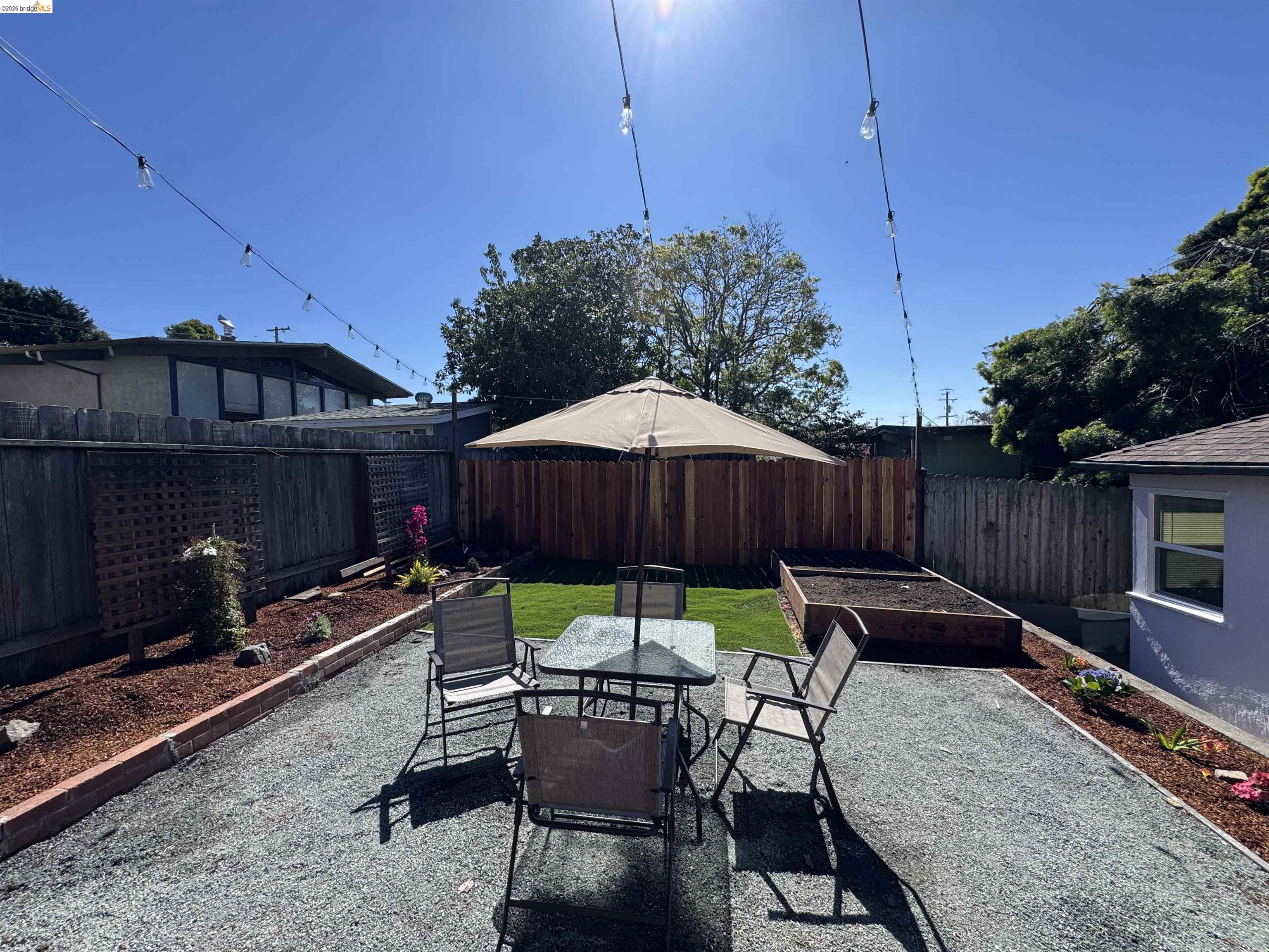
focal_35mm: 14
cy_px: 476
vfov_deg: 85.7
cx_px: 634
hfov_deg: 102.1
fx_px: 513
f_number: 2.2
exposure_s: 1/1506
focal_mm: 2.22
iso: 50
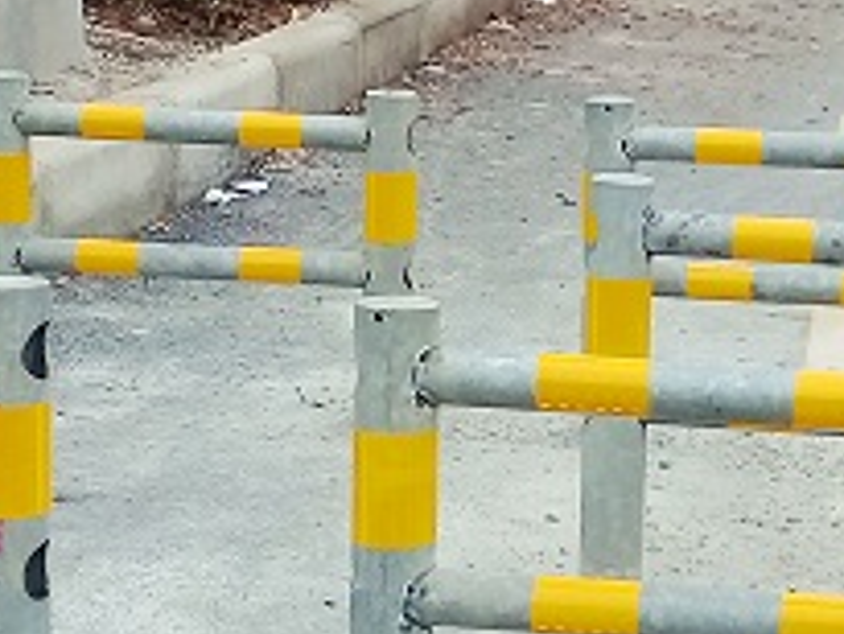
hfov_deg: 18.4
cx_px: 655
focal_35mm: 106
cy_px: 307
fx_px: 2586
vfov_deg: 14.0
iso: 50
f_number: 2.2
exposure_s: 1/300
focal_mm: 3.3
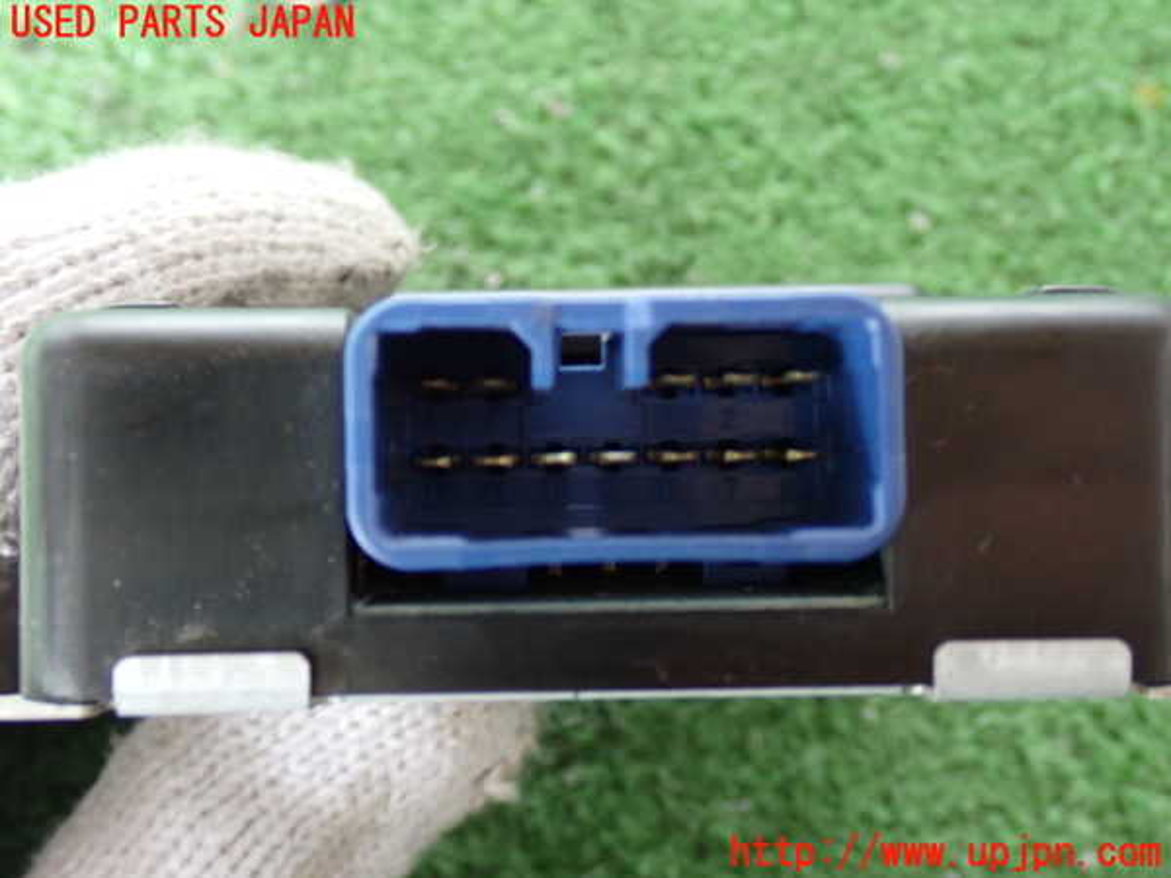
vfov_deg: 29.1
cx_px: 586
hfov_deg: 38.2
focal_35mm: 50
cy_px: 439
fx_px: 1691
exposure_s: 1/13
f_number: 3.2
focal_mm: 9.01
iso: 800
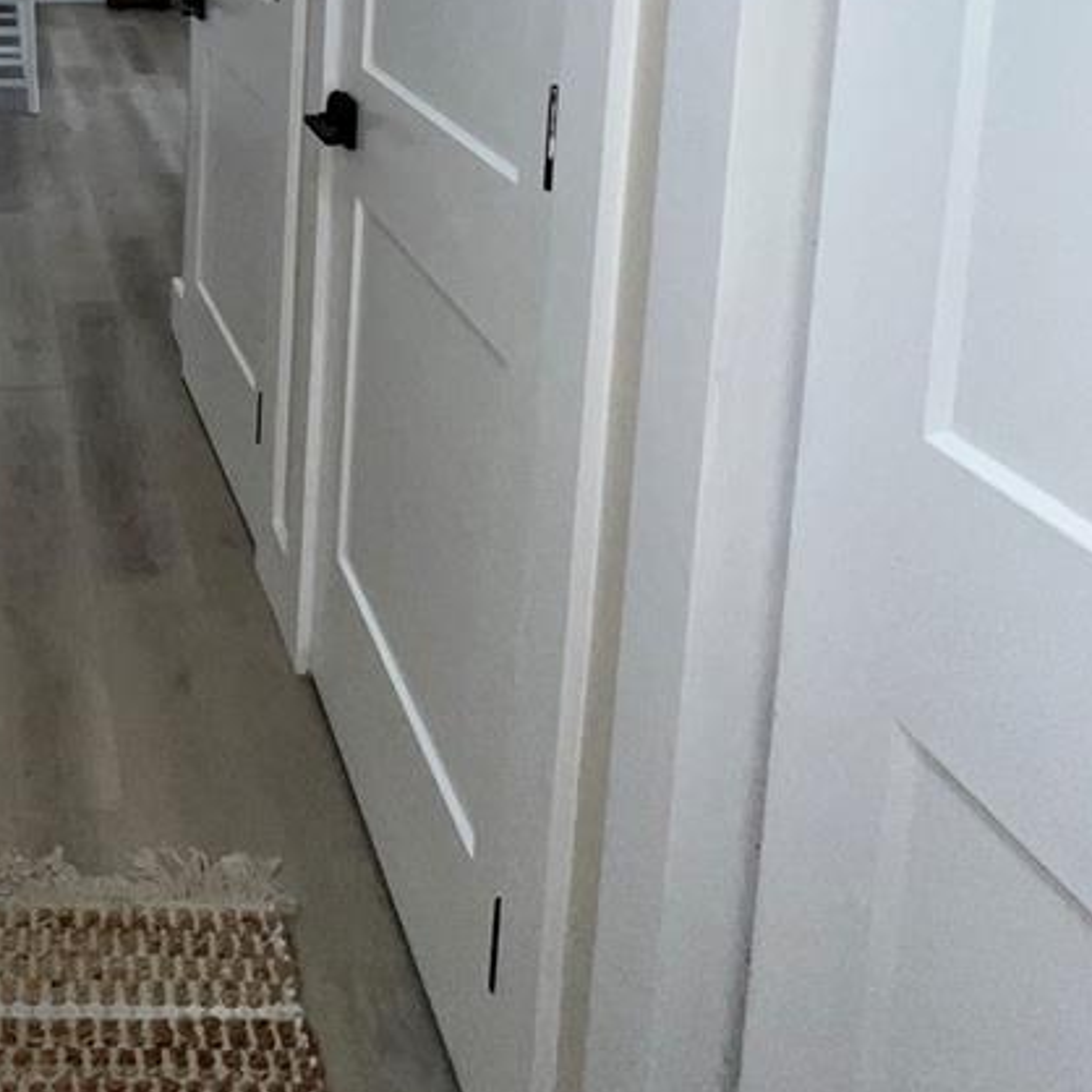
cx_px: -24
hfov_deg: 42.3
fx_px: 1178
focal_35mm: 33
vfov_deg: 41.5
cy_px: -57
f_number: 1.8
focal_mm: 1.57
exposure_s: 1/120
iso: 80
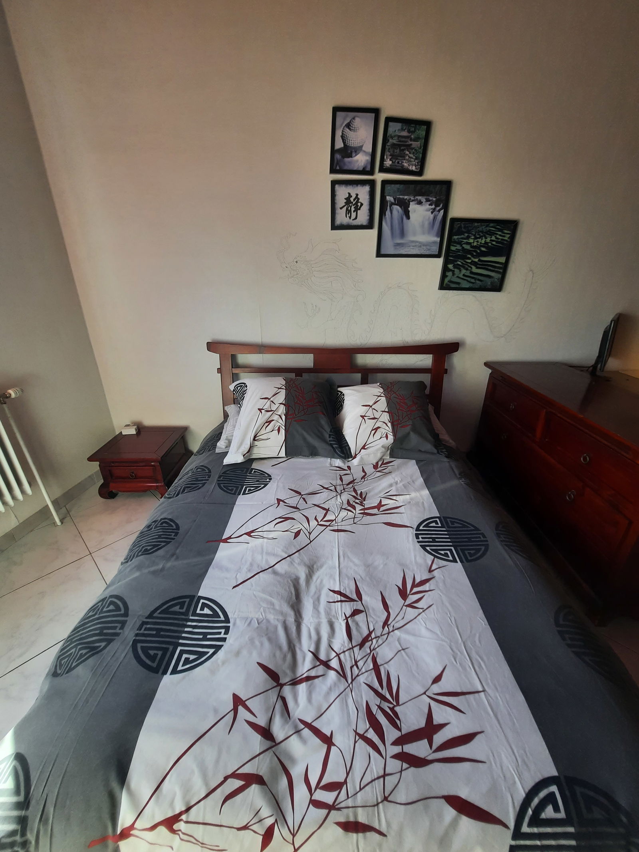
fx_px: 320
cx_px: 320
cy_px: 426
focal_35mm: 13
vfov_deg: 106.2
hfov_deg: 89.9
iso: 64
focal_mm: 1.74
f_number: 2.2
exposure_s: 1/100
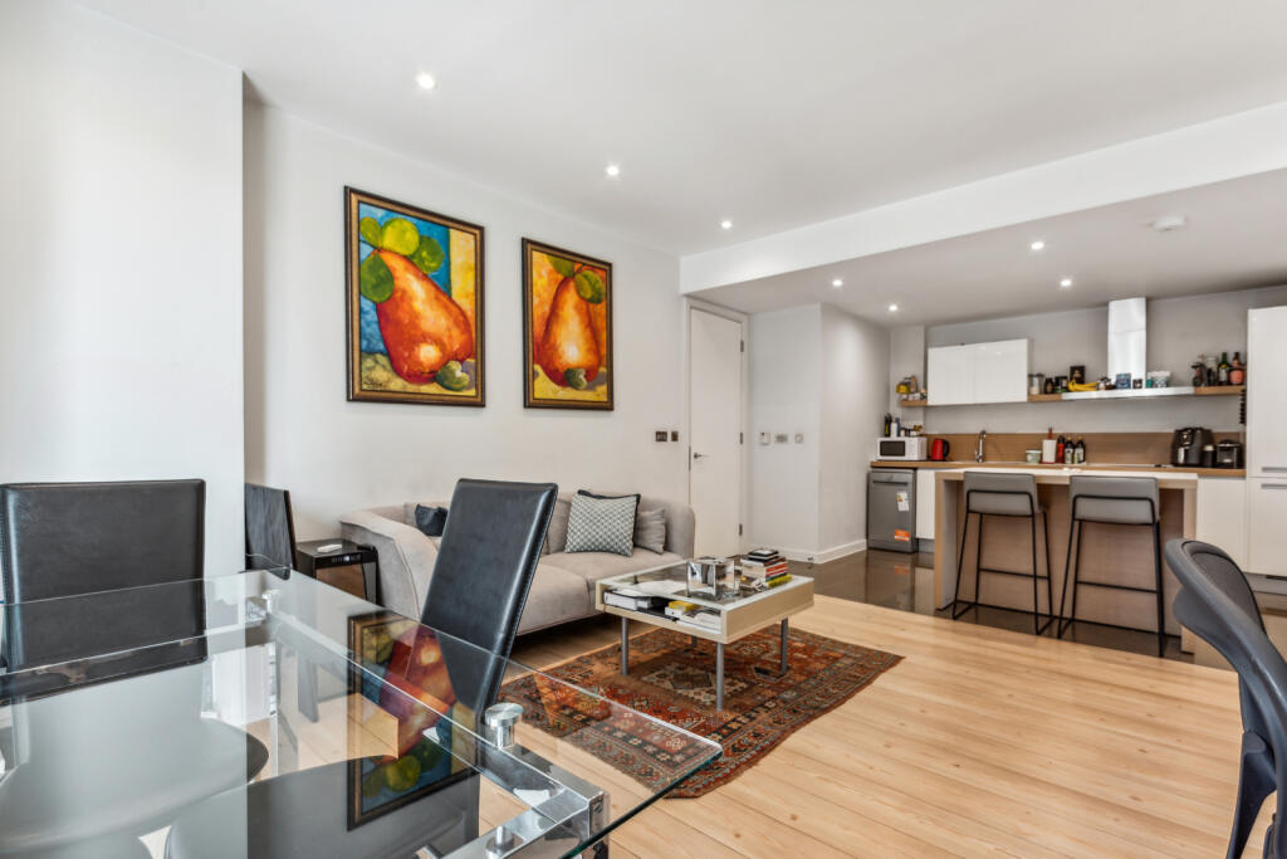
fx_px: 572
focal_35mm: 16
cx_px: 644
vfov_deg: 73.8
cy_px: 430
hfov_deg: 96.7
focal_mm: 16
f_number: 11
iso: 400
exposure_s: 1/5
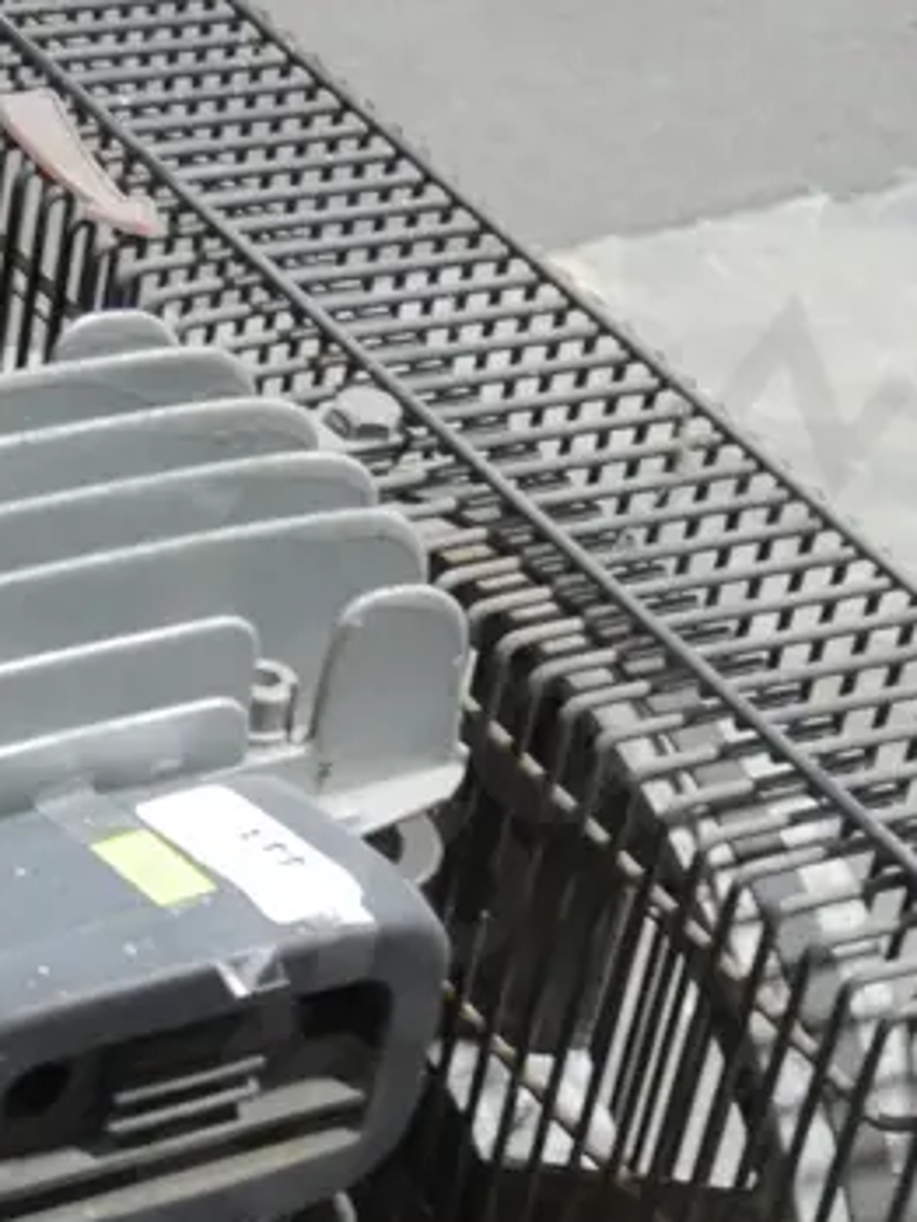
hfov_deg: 10.8
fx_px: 4765
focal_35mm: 135
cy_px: 1775
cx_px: -226
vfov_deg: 13.8
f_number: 5.1
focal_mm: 23
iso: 1250
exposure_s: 1/60
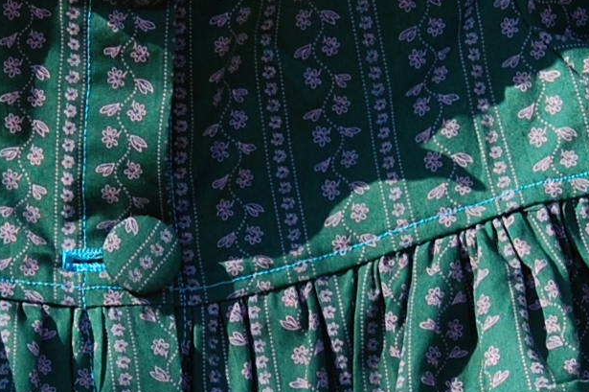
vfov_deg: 3.1
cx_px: 117
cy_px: 481
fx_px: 7193
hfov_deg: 4.7
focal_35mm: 440
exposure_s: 1/400
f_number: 6.3
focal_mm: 60
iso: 200
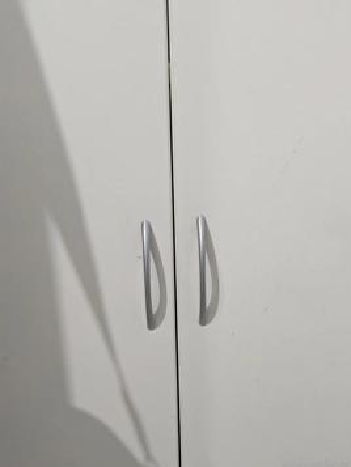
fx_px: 378
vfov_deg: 63.4
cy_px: 220
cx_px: 186
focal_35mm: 28
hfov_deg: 49.7
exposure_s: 1/50
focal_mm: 5.43
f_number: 1.89
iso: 761
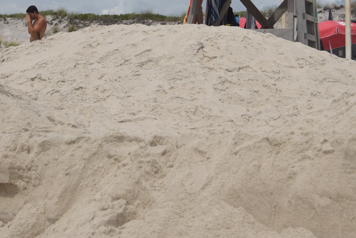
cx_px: 183
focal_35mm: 82
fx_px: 811
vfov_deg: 16.0
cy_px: -44
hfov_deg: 24.8
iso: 160
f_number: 3.8
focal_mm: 20
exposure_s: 1/4000
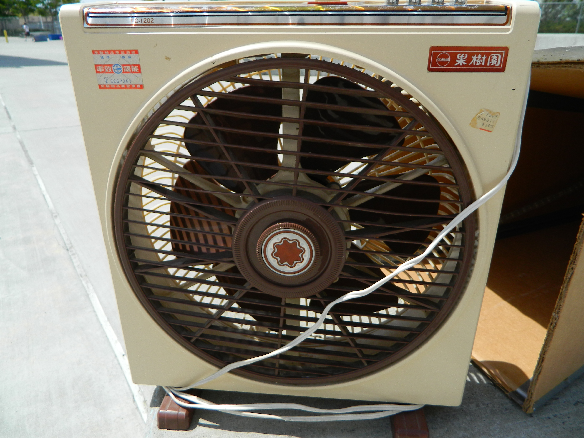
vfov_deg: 54.9
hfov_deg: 69.4
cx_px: 292
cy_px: 219
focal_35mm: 25
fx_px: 422
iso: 80
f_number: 3.1
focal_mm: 4.5
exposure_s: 1/800
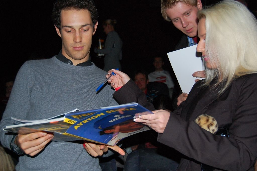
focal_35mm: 45
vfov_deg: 29.8
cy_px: 86
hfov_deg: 43.7
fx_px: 321
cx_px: 128
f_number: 4.2
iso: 400
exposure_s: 1/60
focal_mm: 30
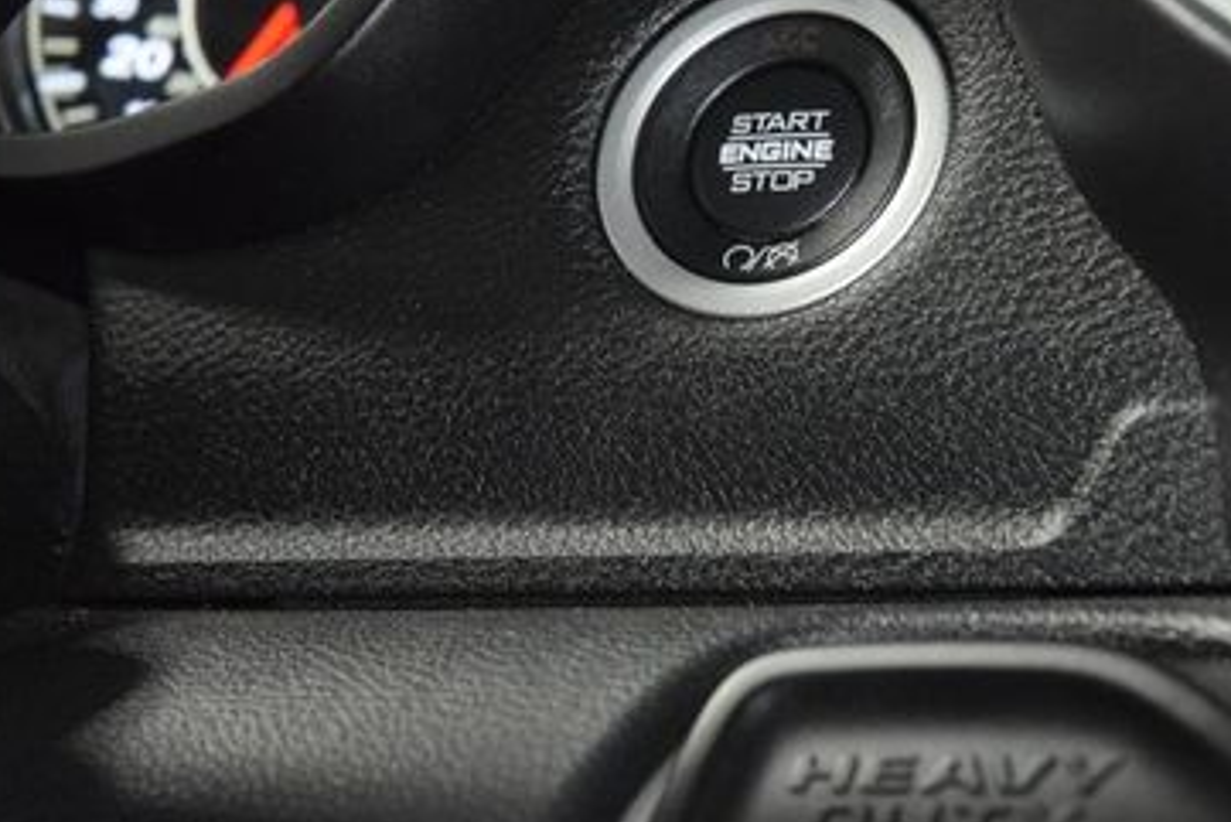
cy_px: 159
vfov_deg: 7.4
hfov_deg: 11.0
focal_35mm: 186
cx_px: 771
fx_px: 6362
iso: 2500
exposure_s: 1/40
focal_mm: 70
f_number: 4.5
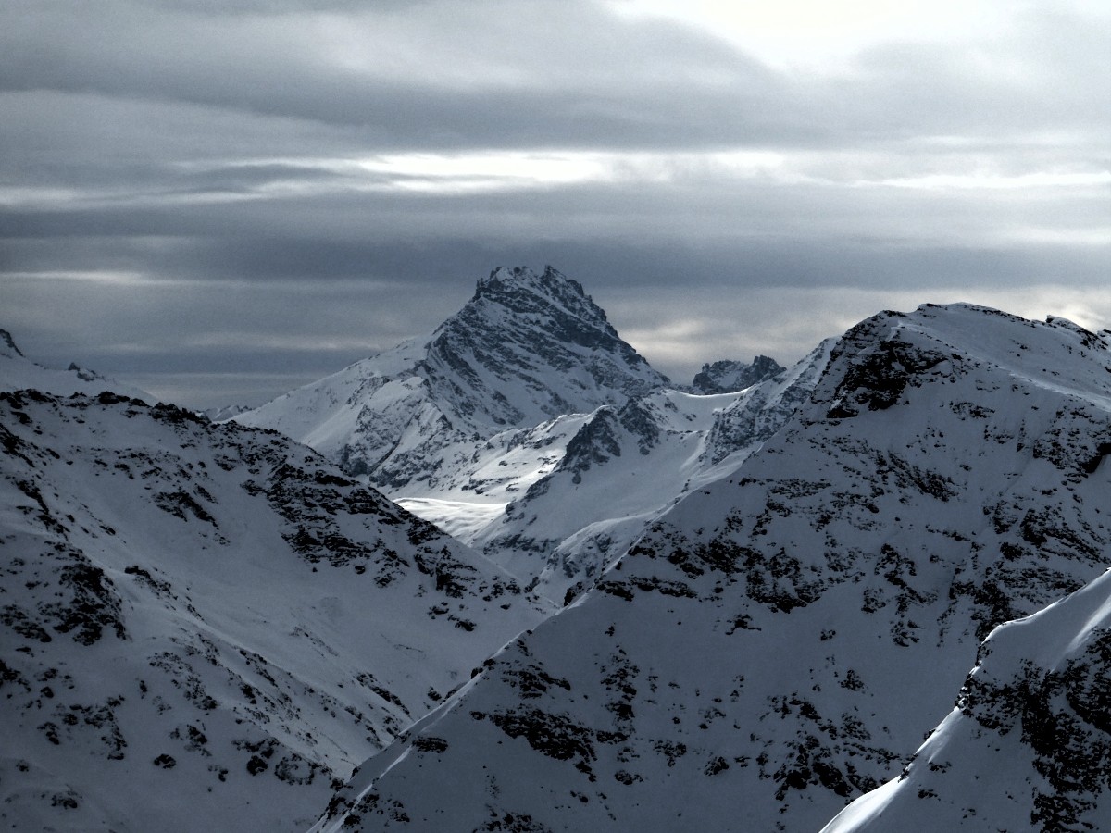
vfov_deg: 3.2
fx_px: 14924
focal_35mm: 465
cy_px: 416
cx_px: 556
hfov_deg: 4.3
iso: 80
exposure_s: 1/1000
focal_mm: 83.4
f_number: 6.3
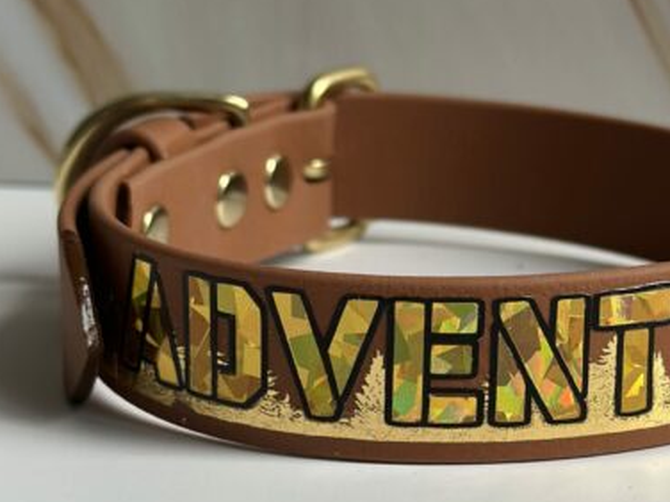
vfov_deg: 14.5
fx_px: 1974
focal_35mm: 102
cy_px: 301
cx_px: 438
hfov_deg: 19.2
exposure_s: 1/254
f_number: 1.78
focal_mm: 6.86
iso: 80
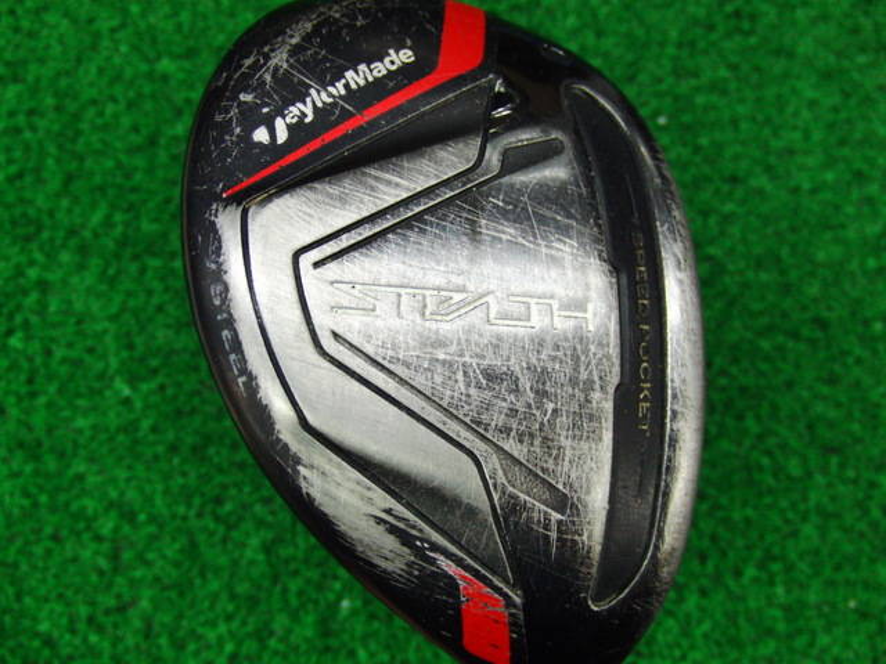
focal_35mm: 37
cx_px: 443
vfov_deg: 38.7
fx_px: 947
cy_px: 332
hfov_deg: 50.1
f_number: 3.6
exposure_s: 1/60
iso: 400
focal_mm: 6.42
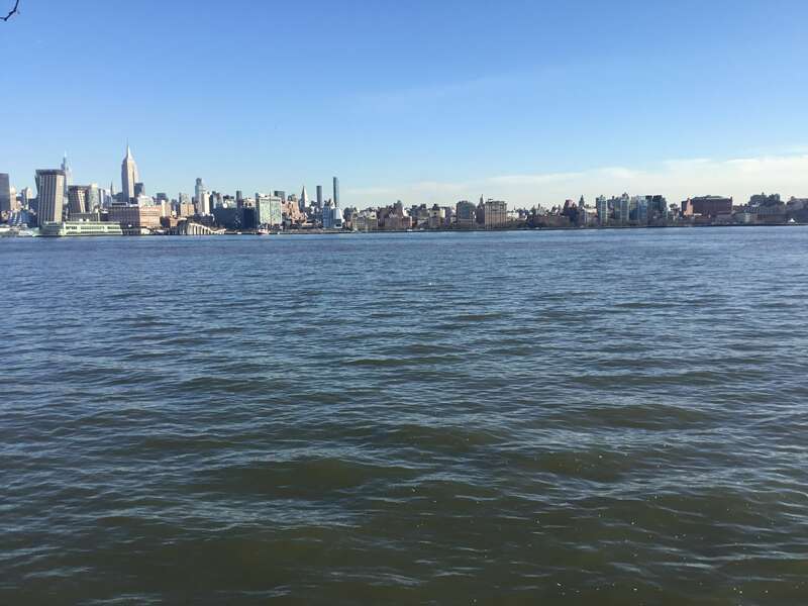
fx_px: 724
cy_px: 303
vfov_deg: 45.4
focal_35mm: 31
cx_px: 404
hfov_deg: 58.4
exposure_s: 1/959
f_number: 2.4
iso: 25
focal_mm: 3.3
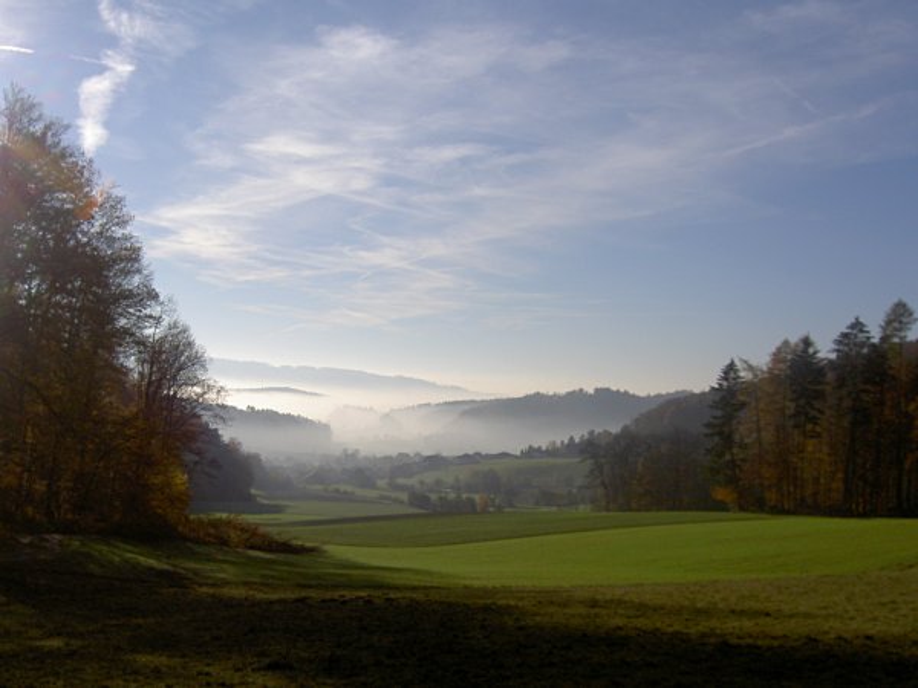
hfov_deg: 54.0
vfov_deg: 41.8
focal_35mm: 34
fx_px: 902
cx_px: 459
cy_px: 344
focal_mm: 5.6
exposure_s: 1/1250
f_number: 4.7
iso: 50
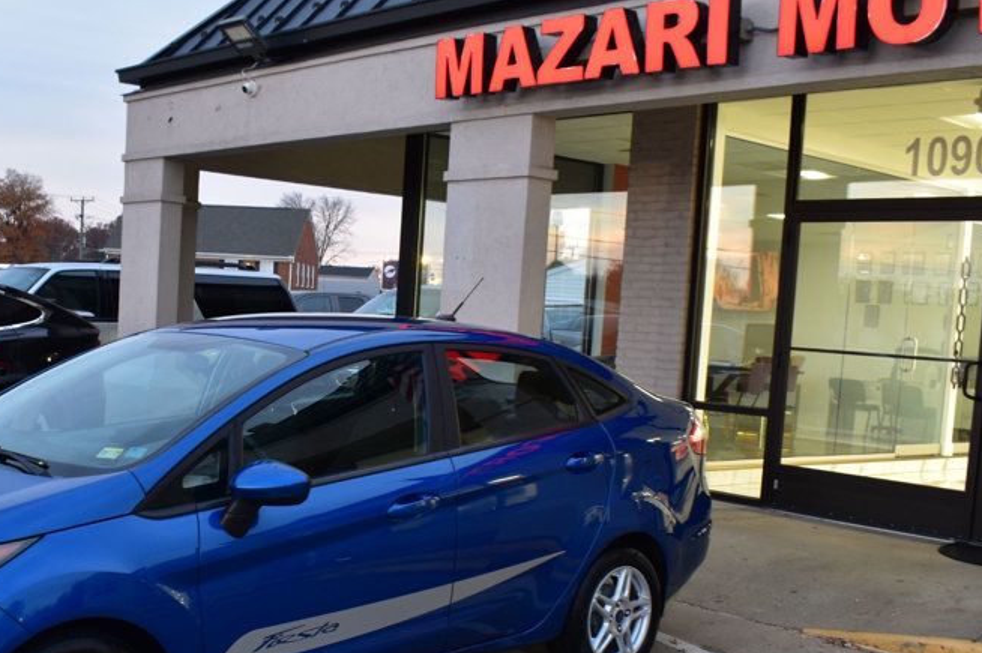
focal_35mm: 47
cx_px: 339
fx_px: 1281
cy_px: 435
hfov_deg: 41.5
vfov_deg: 28.4
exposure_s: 1/15
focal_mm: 20
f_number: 6.3
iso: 400
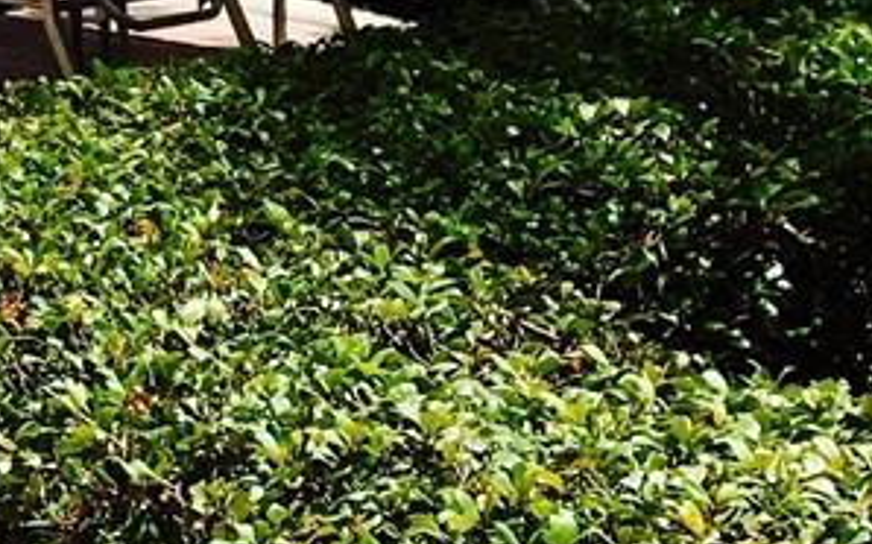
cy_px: -491
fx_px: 3920
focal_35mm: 165
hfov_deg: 11.3
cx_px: -971
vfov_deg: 7.7
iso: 25
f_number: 2.2
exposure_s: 1/2262
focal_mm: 4.15
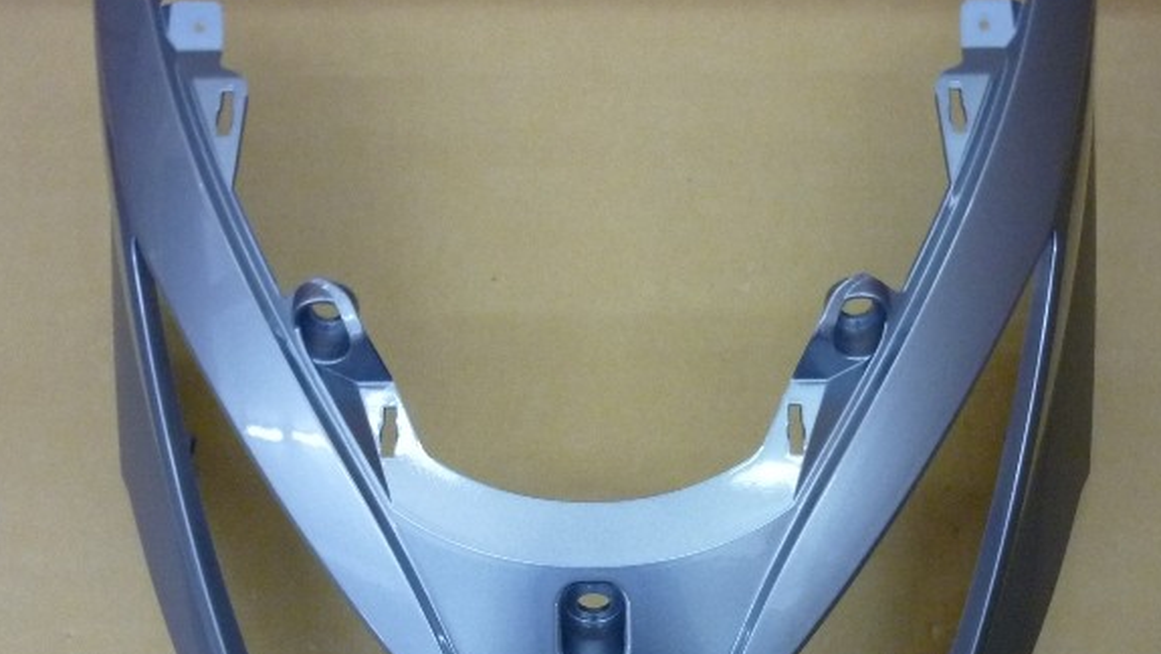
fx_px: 1540
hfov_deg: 41.3
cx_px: 604
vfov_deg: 23.7
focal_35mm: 50
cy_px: 515
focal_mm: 5.5
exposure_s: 1/25
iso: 400
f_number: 2.8
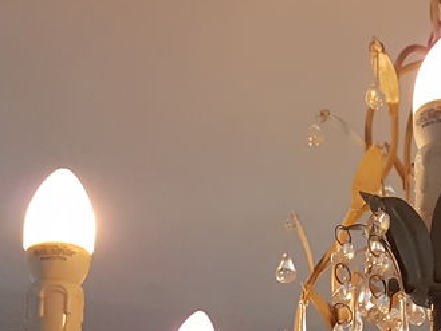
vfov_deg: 18.6
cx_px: 464
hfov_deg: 23.4
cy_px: 249
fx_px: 1007
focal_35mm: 79
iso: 250
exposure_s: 1/17
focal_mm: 4.2
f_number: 1.7
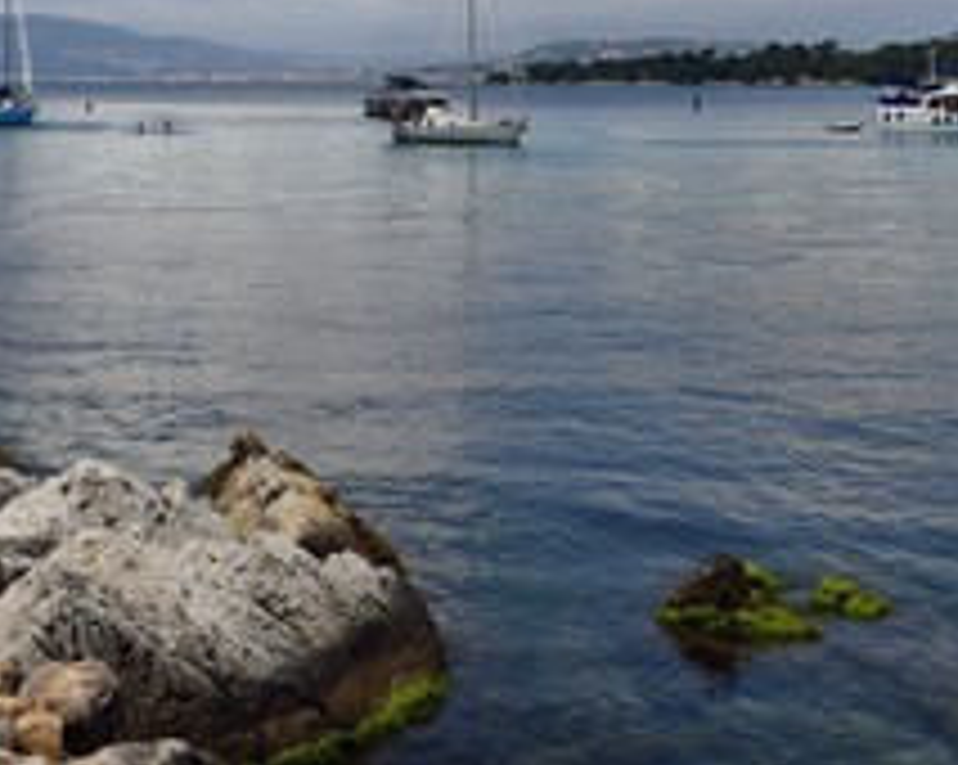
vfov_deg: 23.8
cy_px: 140
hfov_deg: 29.2
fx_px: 1785
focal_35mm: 63
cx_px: 148
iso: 200
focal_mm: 34
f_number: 14
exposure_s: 1/320
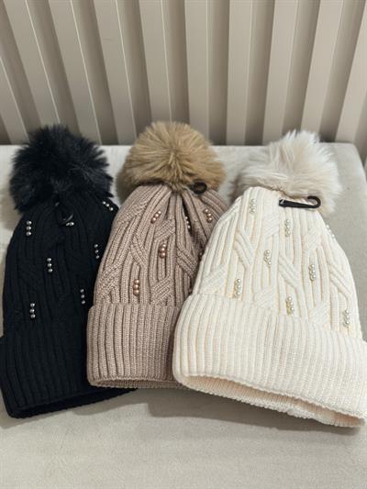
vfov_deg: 39.6
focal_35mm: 48
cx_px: 184
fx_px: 678
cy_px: 244
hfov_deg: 30.3
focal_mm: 6.86
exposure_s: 1/121
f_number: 1.78
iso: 100
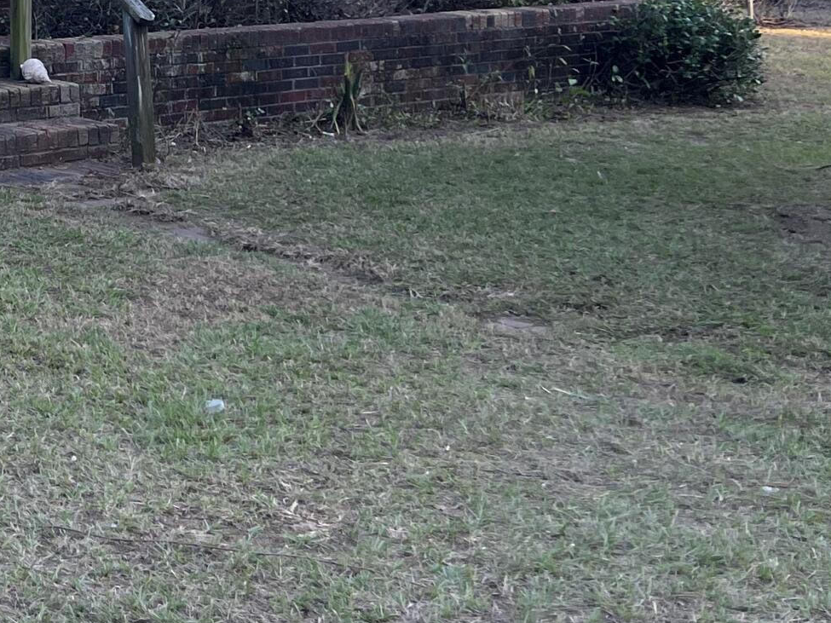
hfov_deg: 21.4
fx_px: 1920
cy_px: -154
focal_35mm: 80
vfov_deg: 17.4
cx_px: -334
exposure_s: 1/391
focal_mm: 5.7
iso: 50
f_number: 1.5
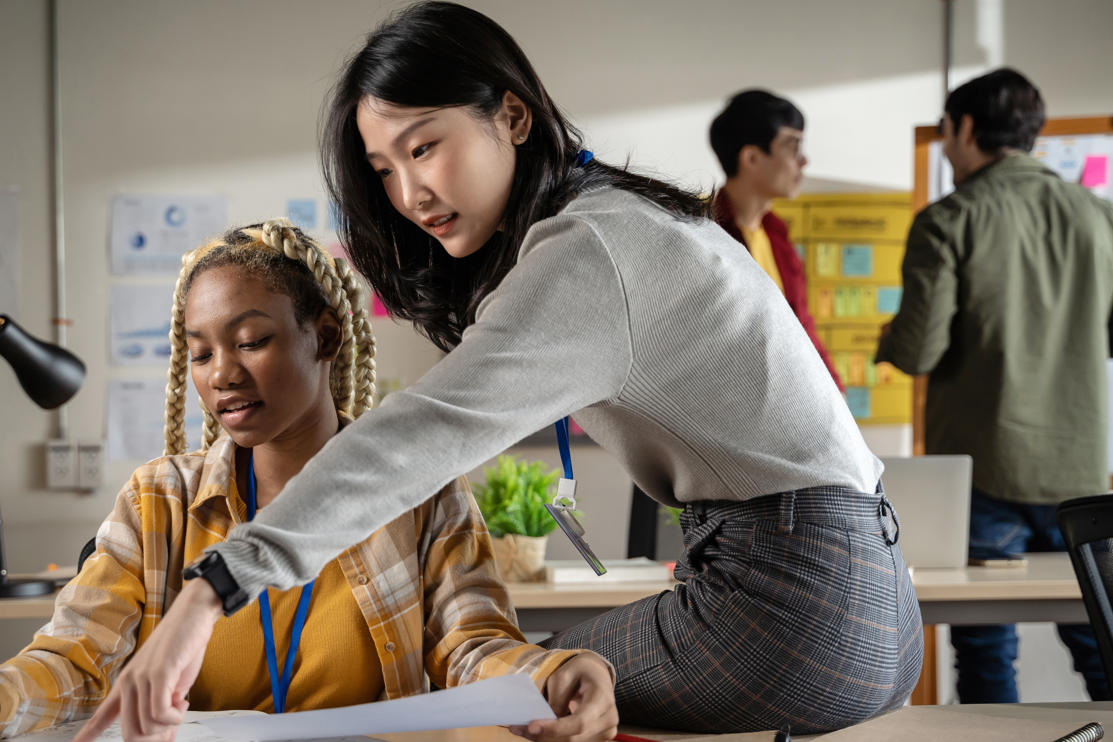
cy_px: 381
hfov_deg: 33.3
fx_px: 1855
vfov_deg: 22.6
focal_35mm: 60
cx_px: 474
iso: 500
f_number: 3.2
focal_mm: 48
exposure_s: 1/200
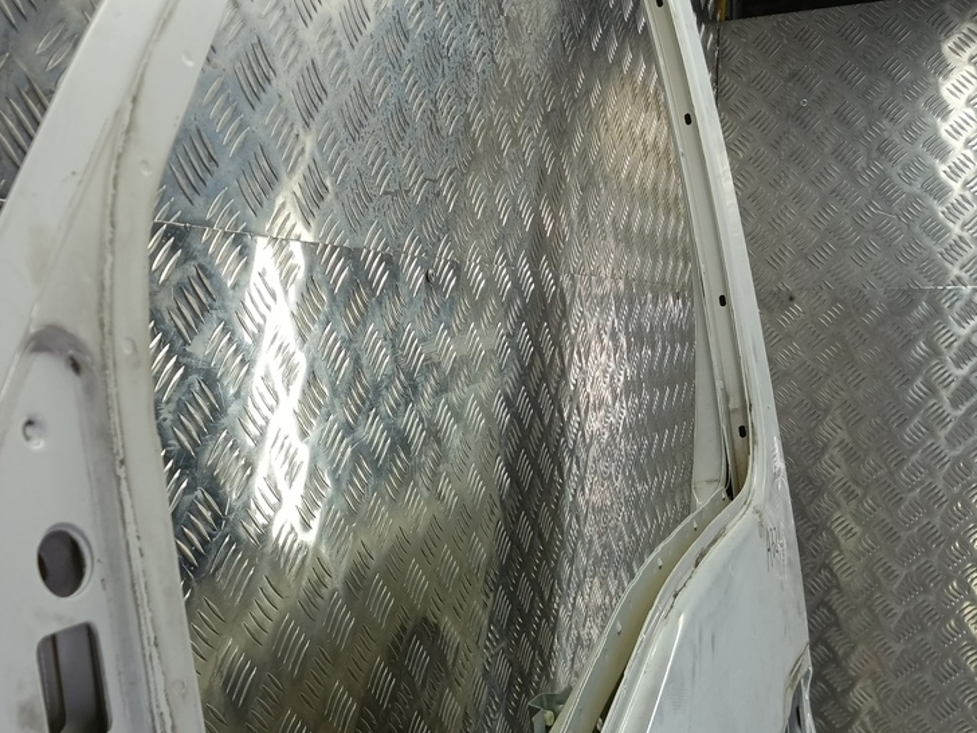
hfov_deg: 48.4
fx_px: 1073
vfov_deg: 37.5
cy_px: 450
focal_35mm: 38
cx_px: 354
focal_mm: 4.11
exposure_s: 1/100
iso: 114
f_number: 1.6
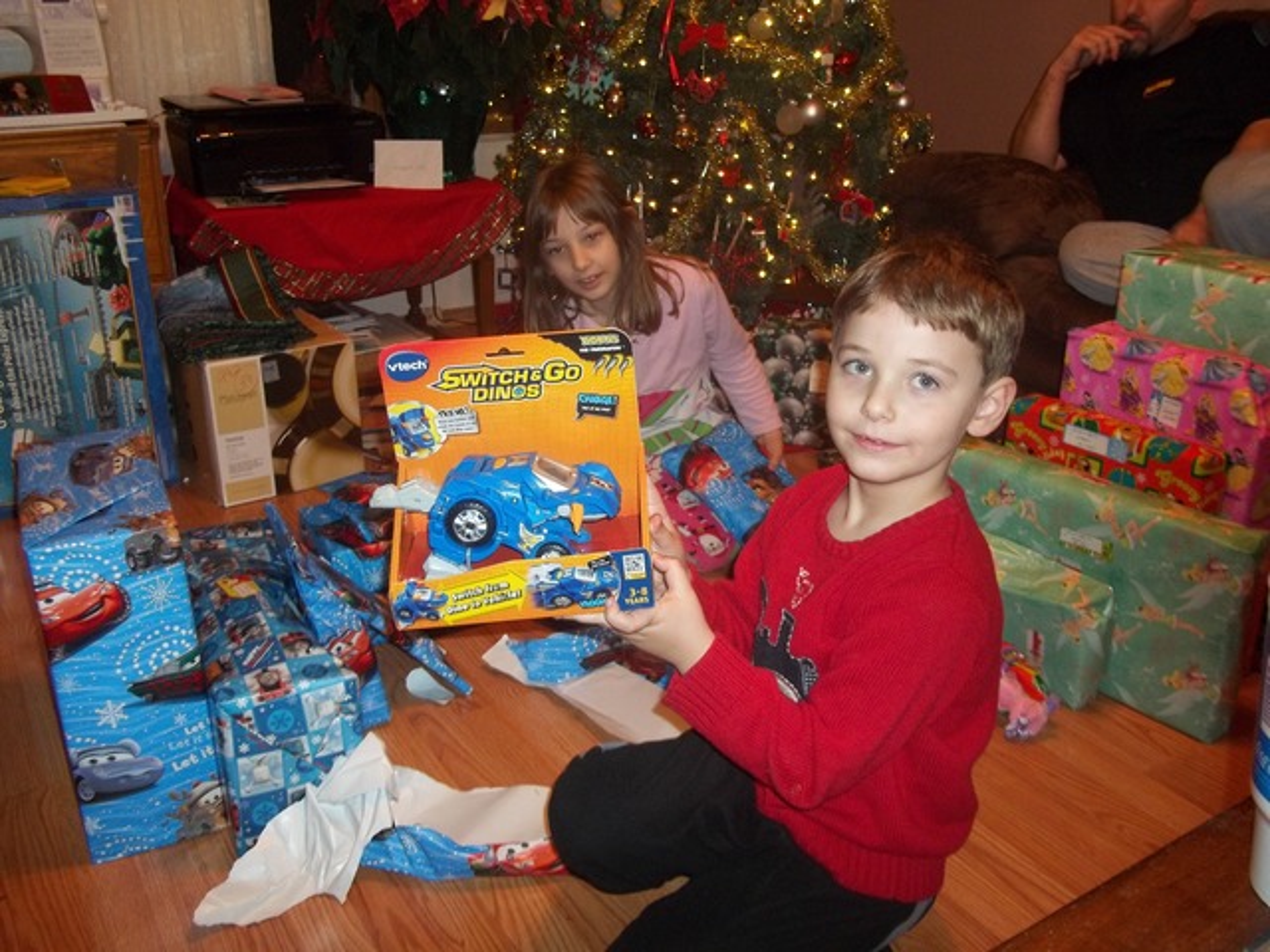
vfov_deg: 44.2
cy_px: 476
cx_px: 635
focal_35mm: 32
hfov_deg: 56.8
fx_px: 1174
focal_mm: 5.7
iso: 160
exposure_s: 1/30
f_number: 2.9
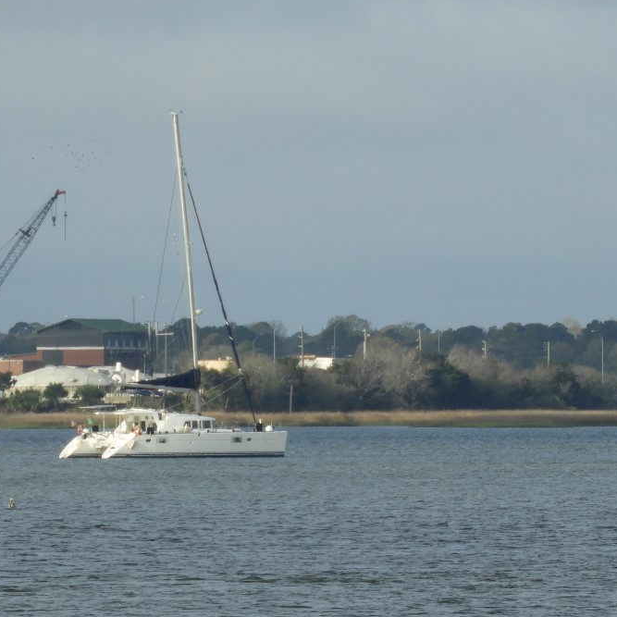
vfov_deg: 2.8
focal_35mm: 630
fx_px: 12704
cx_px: 290
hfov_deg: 2.8
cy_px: 252
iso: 100
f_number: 5.5
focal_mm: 59.1
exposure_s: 1/500
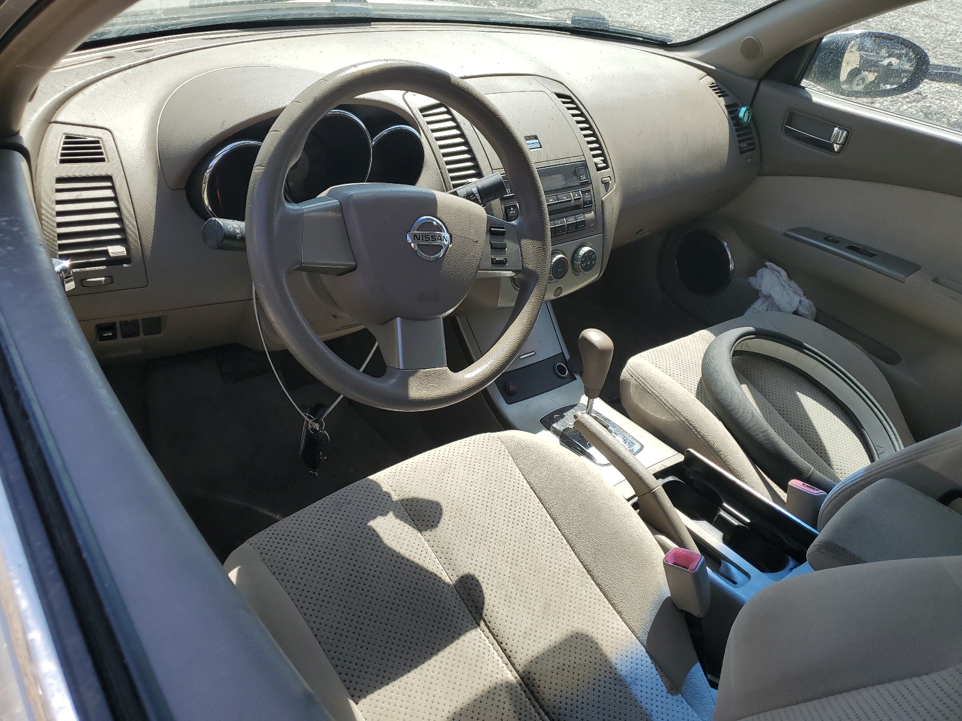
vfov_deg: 53.1
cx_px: 481
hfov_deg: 67.3
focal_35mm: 26
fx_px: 723
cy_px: 360
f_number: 1.5
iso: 50
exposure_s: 1/1250
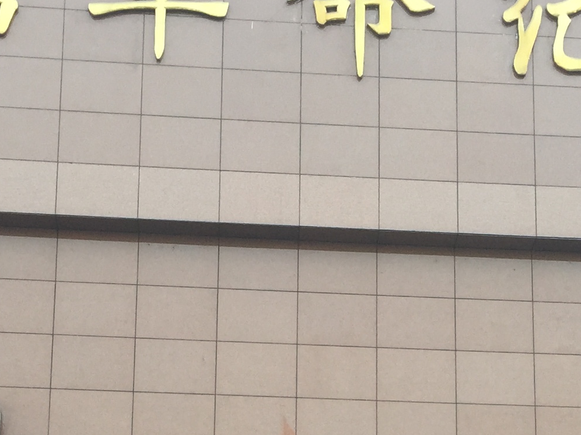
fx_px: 1594
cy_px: 600
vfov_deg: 14.7
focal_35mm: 95
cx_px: 365
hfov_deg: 20.6
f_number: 2.2
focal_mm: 4.15
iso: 32
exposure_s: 1/273
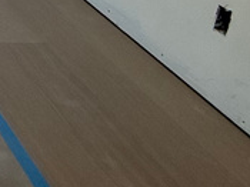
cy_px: -117
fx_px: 592
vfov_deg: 16.0
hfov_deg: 16.4
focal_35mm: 82
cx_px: -286
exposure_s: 1/152
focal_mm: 2.22
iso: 64
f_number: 2.2
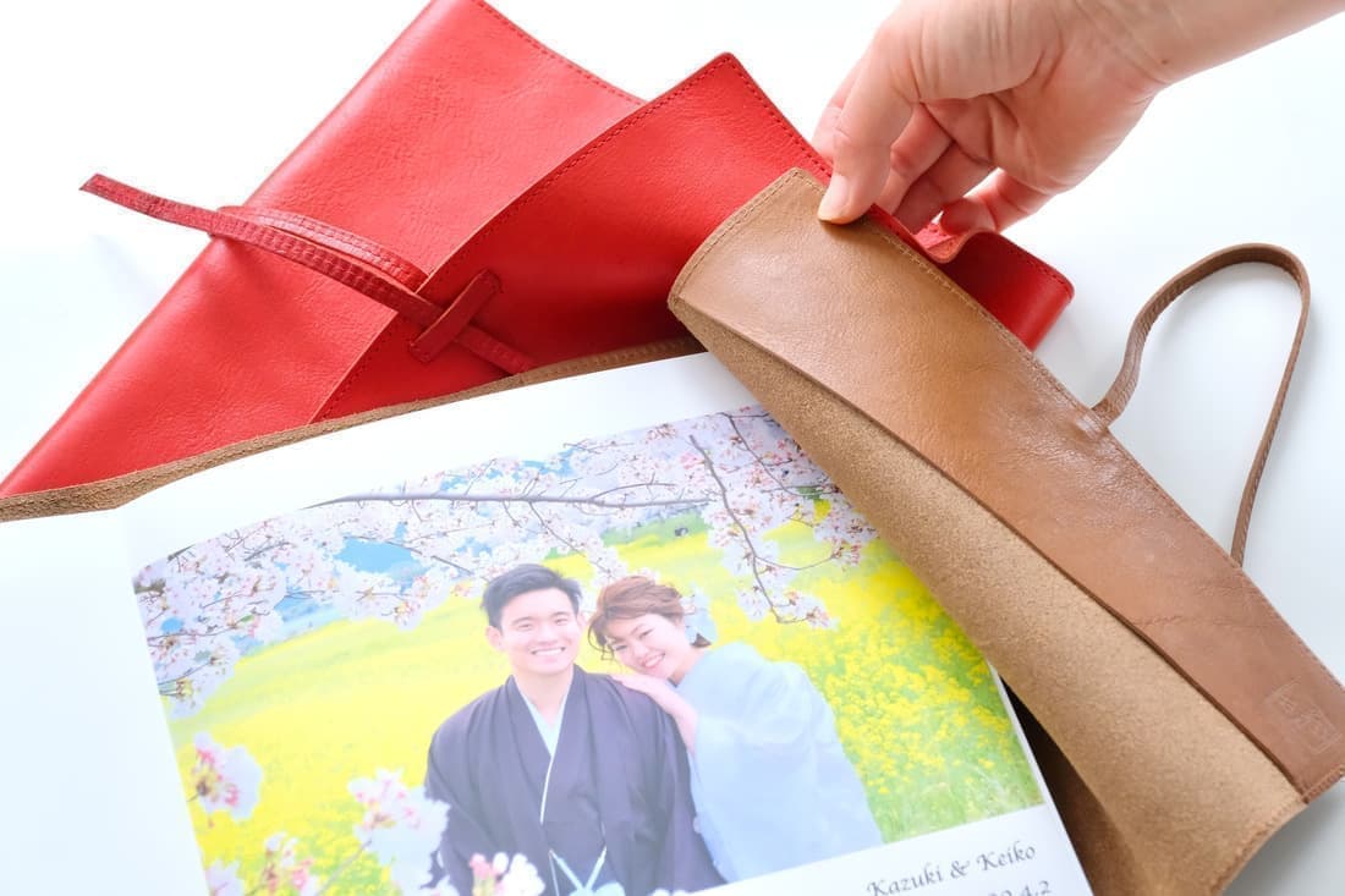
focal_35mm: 83
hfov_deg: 24.5
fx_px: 3100
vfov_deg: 16.4
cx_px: 672
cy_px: 448
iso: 3200
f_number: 6.4
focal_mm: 55
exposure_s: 1/125
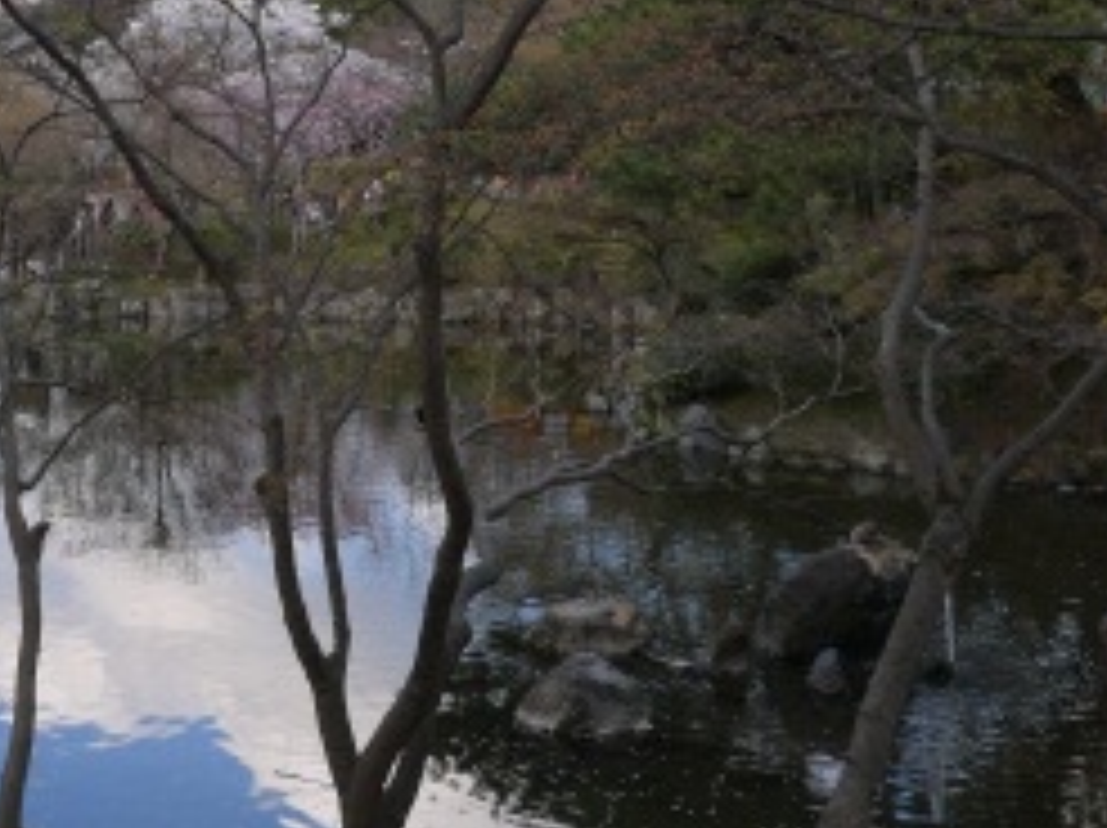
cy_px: 81
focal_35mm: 62
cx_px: 382
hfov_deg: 31.0
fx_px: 1981
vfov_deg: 23.0
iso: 160
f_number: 5.6
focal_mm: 17
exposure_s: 1/250
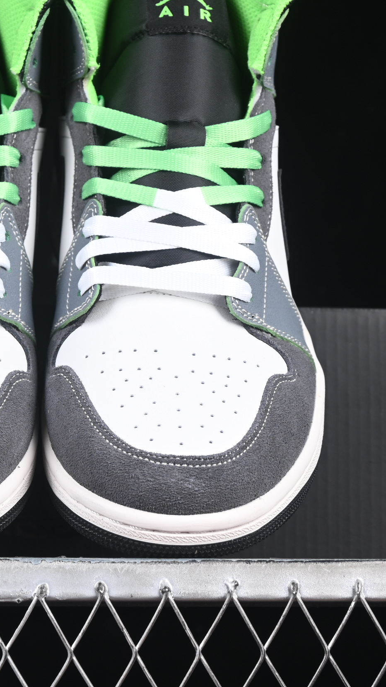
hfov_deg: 9.2
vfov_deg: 16.3
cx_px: 50
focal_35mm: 132
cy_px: 318
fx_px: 2402
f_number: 7.1
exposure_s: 1/60
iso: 160
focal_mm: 50
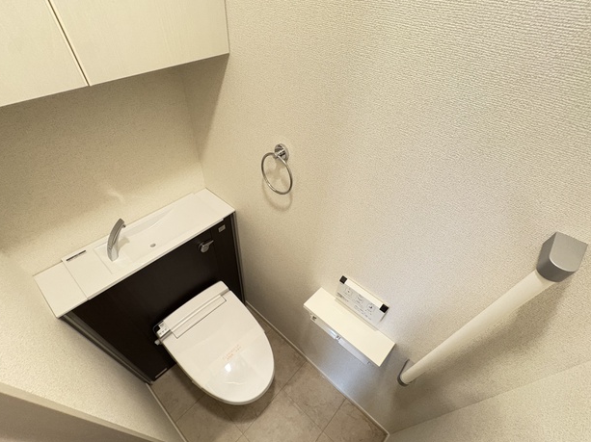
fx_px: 273
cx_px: 284
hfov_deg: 94.5
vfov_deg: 77.6
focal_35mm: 16
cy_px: 252
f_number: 2.2
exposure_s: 1/60
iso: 640
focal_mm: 2.22
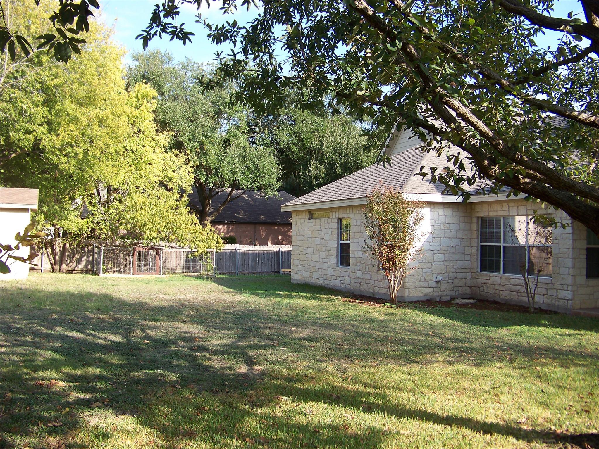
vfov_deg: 39.7
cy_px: 224
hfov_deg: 51.4
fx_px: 623
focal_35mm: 36
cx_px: 300
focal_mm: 5.85
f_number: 2.8
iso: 64
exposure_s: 1/320
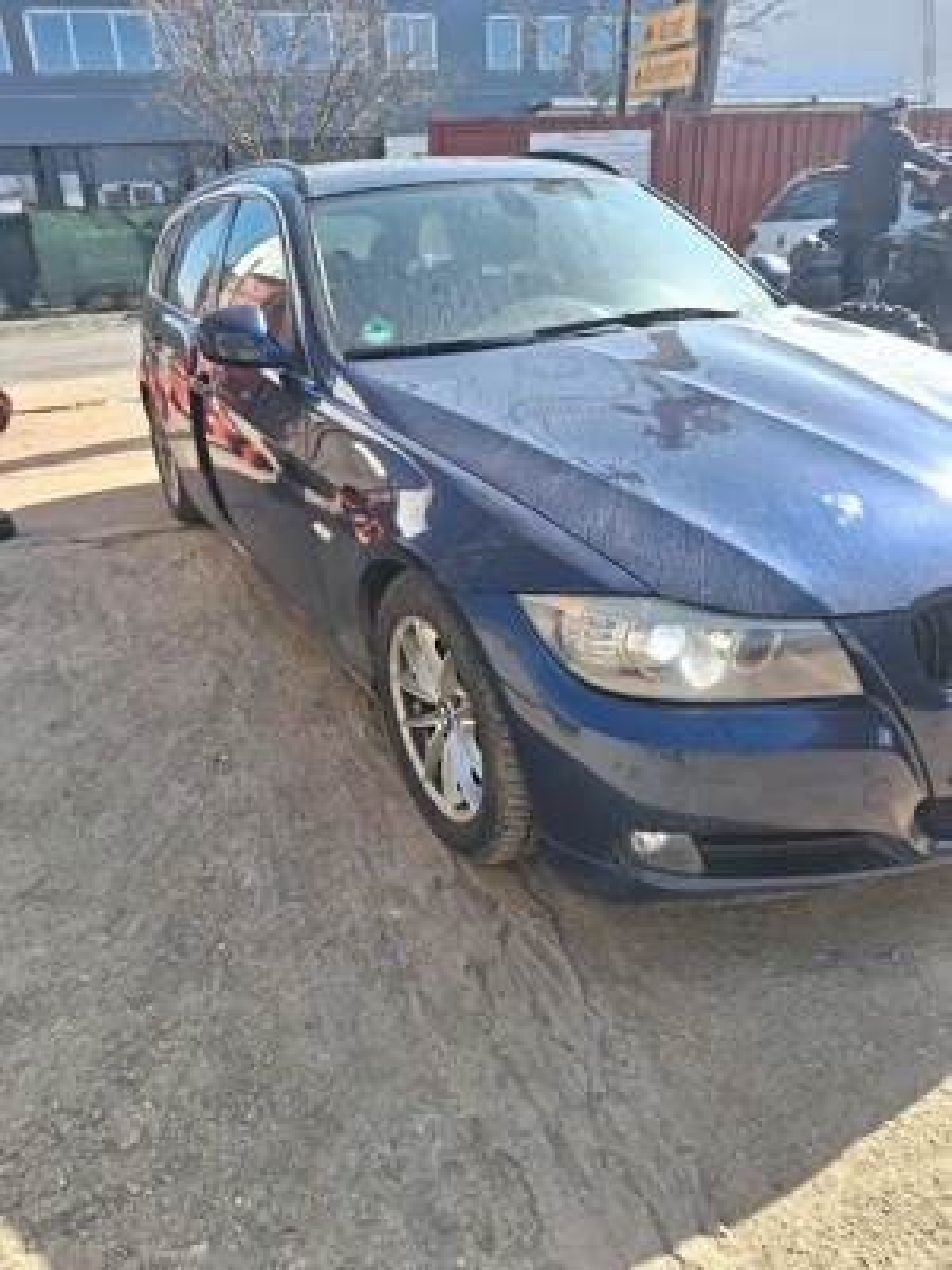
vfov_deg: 73.9
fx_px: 843
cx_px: 476
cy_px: 635
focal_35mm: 23
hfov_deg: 58.9
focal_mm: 5.54
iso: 40
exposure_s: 1/1000
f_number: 1.8
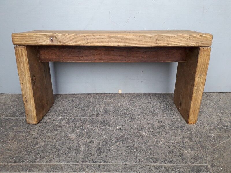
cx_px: 116
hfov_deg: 65.3
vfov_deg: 51.4
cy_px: 86
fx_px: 180
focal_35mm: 27
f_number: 1.9
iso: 80
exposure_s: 1/50
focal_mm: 3.6
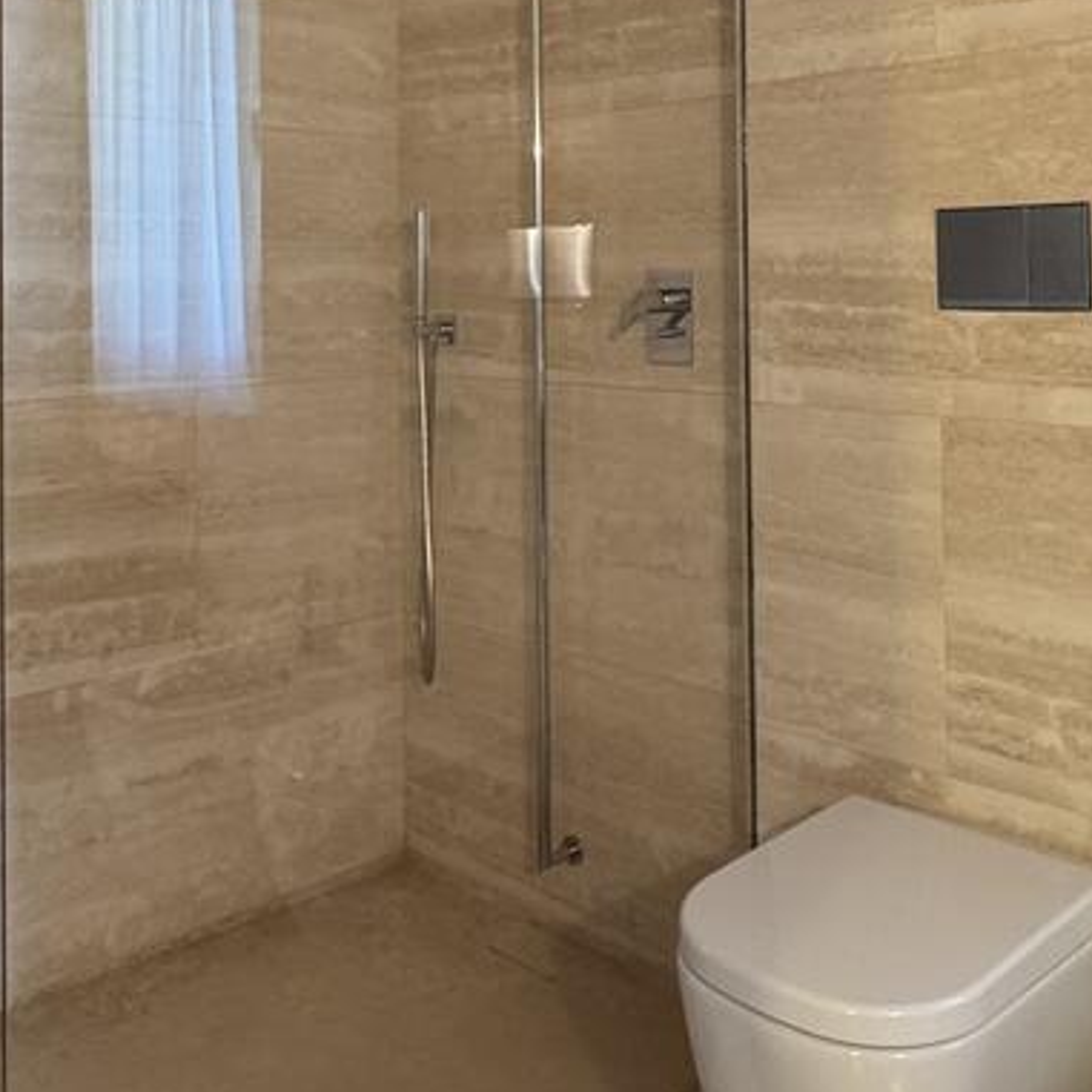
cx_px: 590
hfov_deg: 42.8
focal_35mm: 39
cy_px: 241
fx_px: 1392
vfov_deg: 41.3
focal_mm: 2.22
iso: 320
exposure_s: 1/50
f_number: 2.2
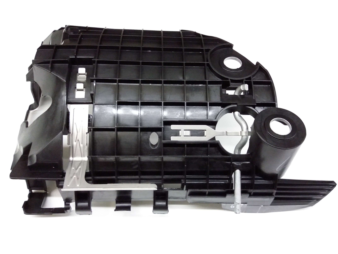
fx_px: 312
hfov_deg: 56.8
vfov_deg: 44.2
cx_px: 169
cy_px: 127
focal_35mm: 32
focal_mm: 3.4
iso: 320
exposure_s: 1/15
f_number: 2.4
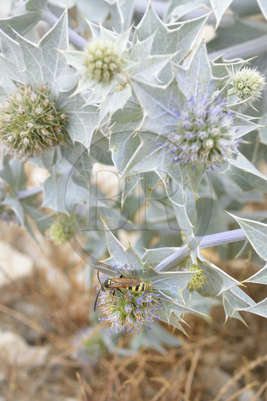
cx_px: 134
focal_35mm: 70
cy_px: 200
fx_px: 779
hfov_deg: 19.5
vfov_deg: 28.8
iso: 400
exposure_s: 1/250
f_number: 13
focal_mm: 70
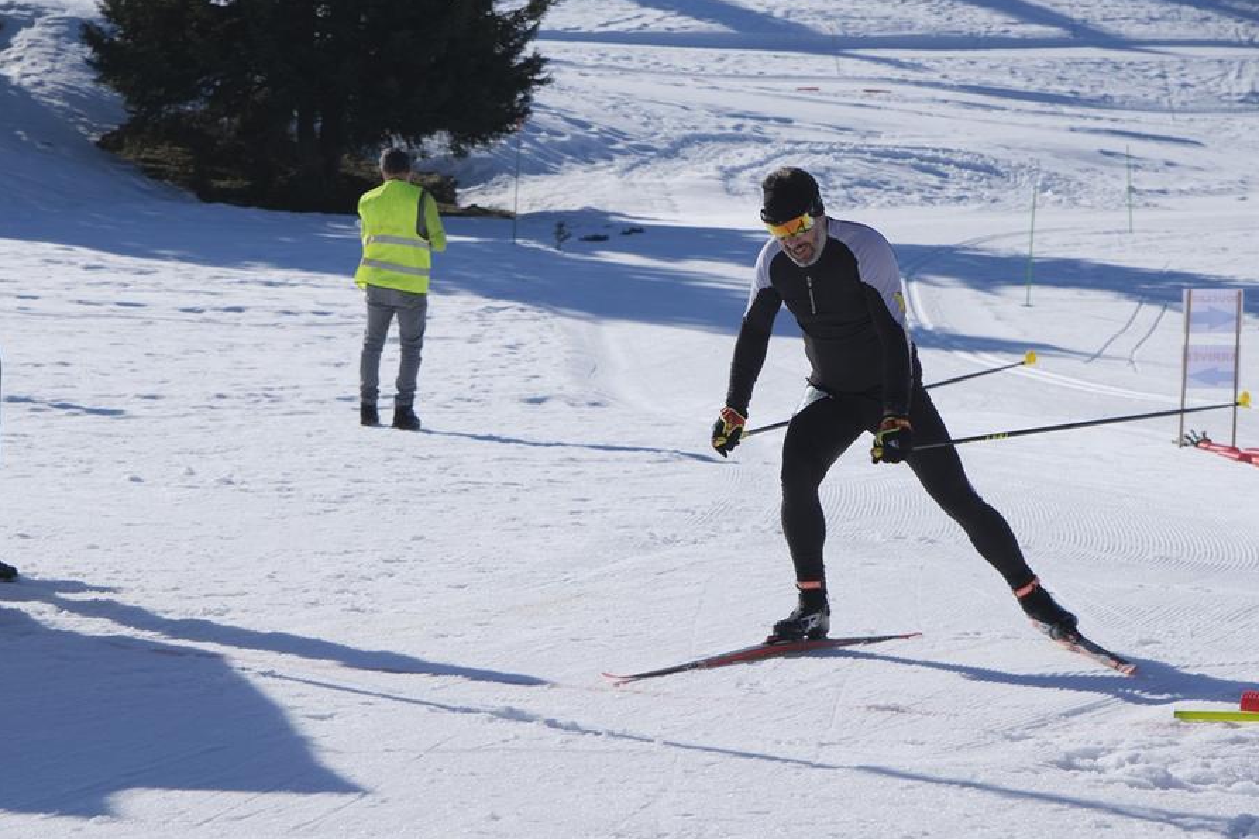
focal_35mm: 121
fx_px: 4231
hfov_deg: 16.9
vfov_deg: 11.3
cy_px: 419
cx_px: 632
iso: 320
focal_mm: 80
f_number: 7.1
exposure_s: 1/320
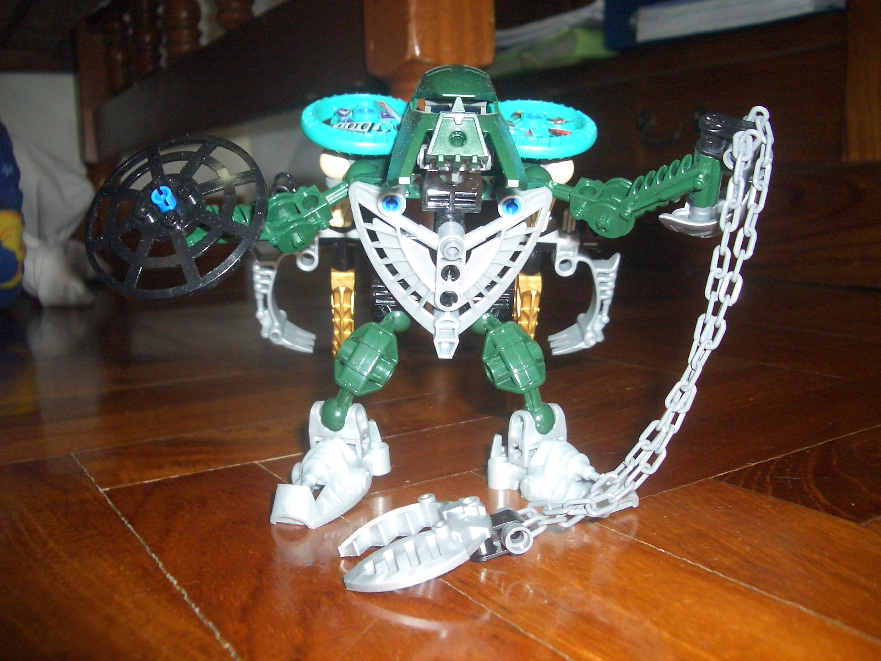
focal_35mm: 35
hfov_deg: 52.6
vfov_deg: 40.7
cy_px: 330
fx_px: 891
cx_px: 440
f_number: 2.6
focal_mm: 5.8
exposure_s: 1/40
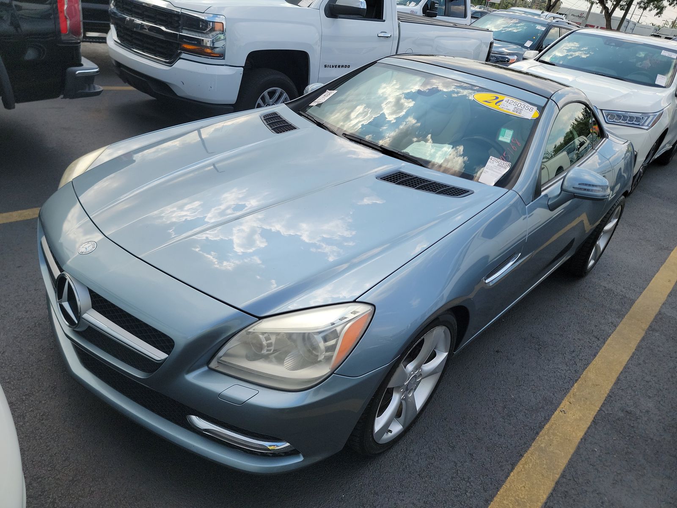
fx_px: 469
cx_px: 338
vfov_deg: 56.8
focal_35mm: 24
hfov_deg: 71.6
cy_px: 254
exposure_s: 1/379
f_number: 1.8
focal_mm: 6.7
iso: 50
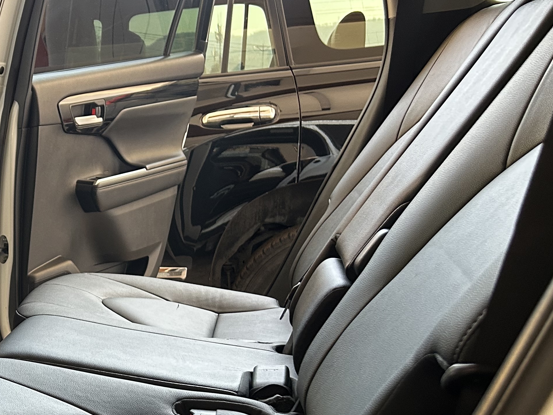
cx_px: 6
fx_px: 879
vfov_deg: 26.2
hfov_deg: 32.3
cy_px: 323
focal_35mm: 55
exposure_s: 1/60
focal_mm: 5.7
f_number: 1.5
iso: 200
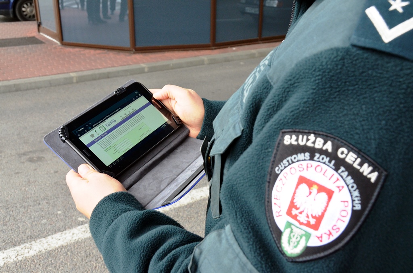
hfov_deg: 49.6
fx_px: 446
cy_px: 136
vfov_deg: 34.1
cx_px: 206
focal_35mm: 39
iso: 1250
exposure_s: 1/200
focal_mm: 26
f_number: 7.1
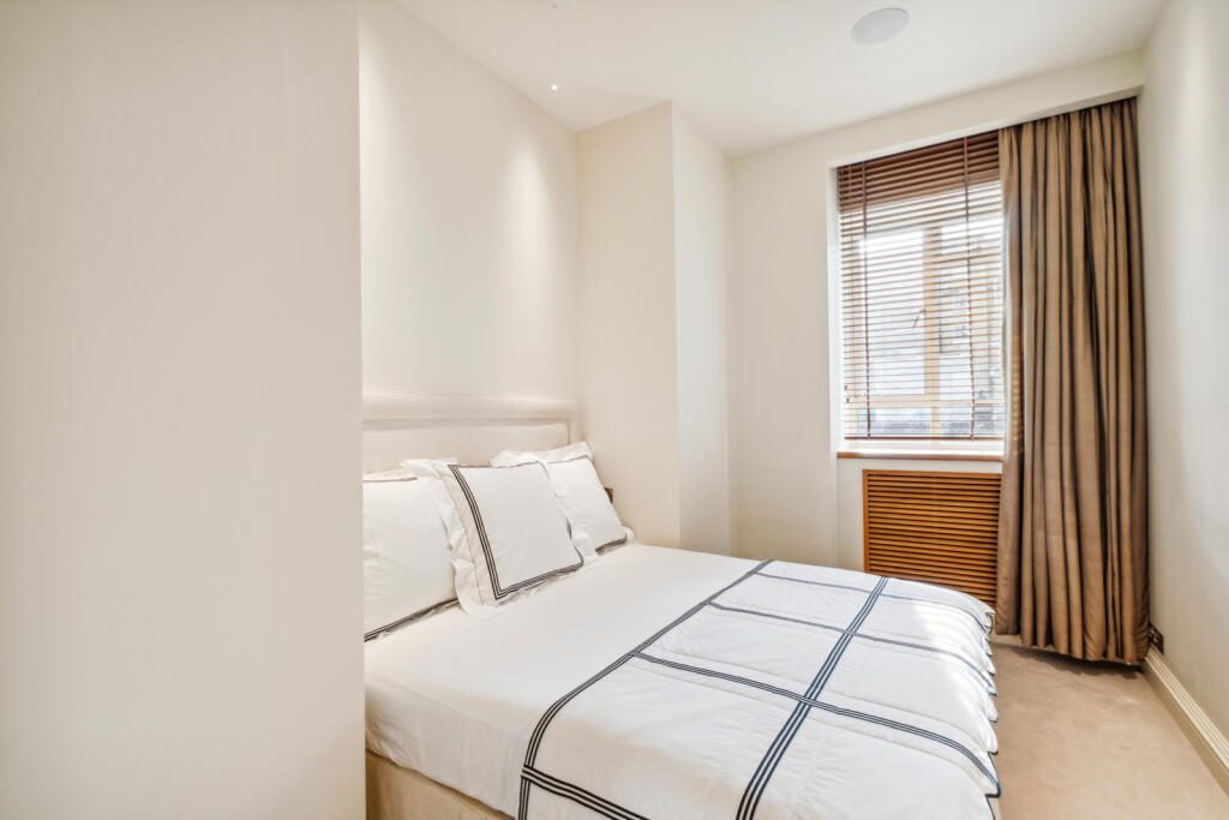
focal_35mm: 15
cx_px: 614
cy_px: 410
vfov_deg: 77.3
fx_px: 512
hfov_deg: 100.4
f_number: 8
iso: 640
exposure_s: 1/25
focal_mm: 10
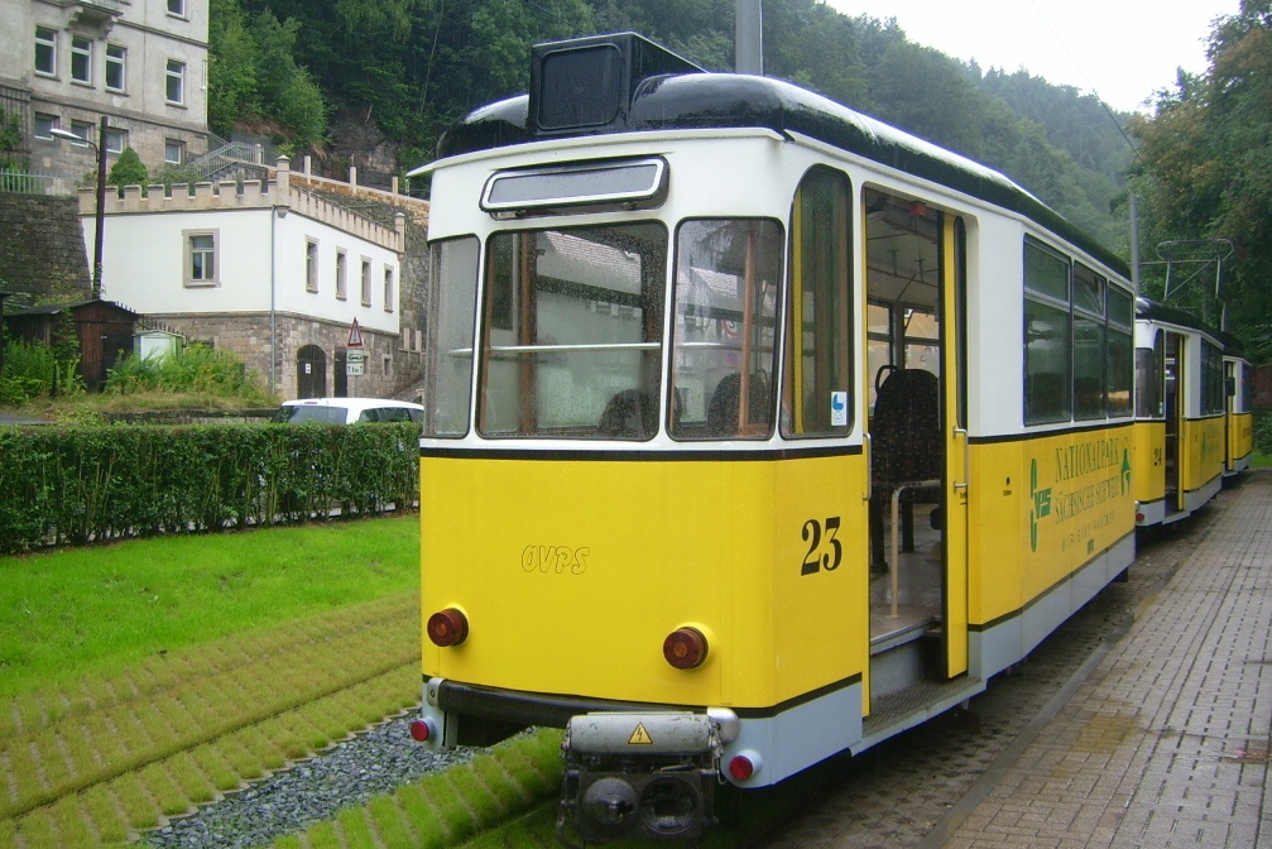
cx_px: 637
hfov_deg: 51.9
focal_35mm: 37
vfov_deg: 36.0
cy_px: 419
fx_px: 1308
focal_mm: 5.95
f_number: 2.8
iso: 50
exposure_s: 1/104
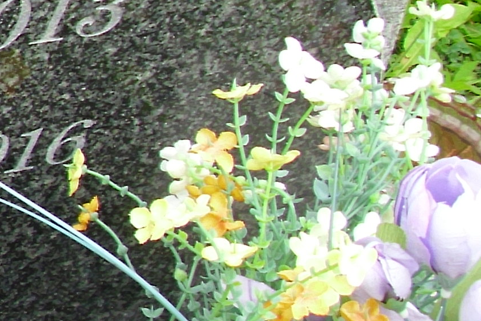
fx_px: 2098
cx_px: -449
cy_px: 9
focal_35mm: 157
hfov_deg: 11.8
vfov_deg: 8.7
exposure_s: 1/133
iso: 50
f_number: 3
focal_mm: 6.2
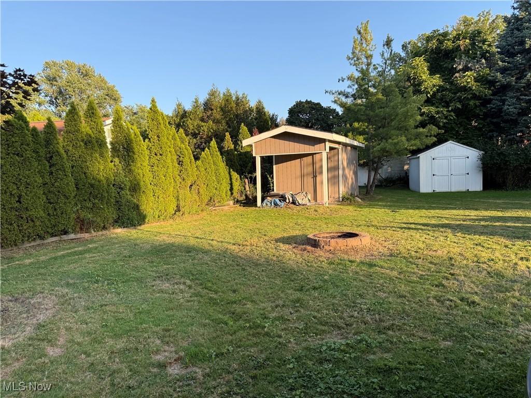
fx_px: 368
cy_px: 199
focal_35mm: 24
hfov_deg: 71.6
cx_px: 266
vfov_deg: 56.8
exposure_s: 1/992
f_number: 1.78
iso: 80
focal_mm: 6.76
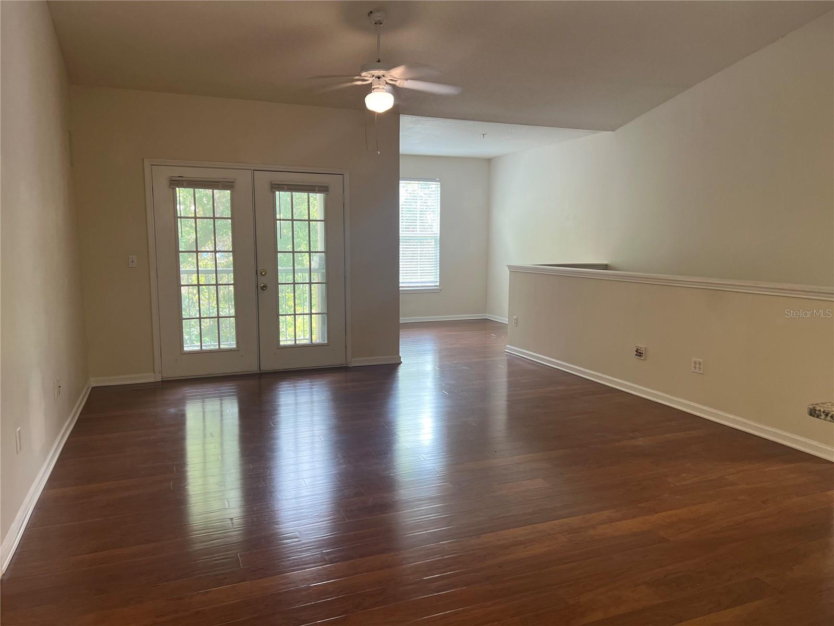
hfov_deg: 67.3
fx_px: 626
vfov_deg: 53.1
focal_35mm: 26
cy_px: 313
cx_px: 417
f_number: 1.5
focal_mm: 5.7
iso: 125
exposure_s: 1/60
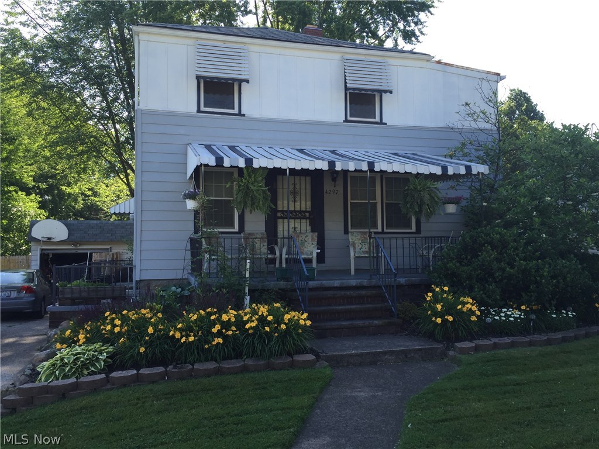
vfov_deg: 48.2
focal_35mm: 29
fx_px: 502
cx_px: 300
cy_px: 224
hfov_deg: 61.7
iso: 32
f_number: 2.2
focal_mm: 4.15
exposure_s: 1/421
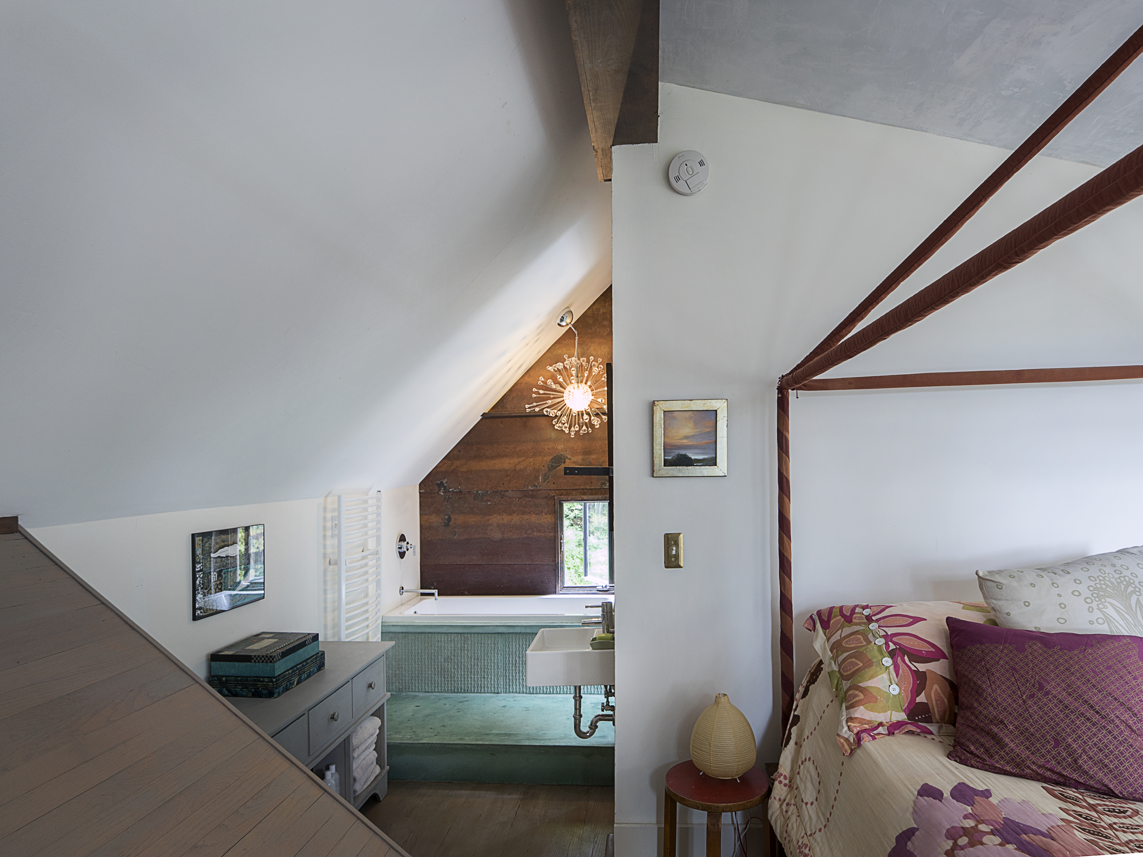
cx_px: 572
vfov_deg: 71.6
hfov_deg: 87.8
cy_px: 428
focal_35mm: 18
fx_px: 594
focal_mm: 9
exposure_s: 1/1.25
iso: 100
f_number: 7.1
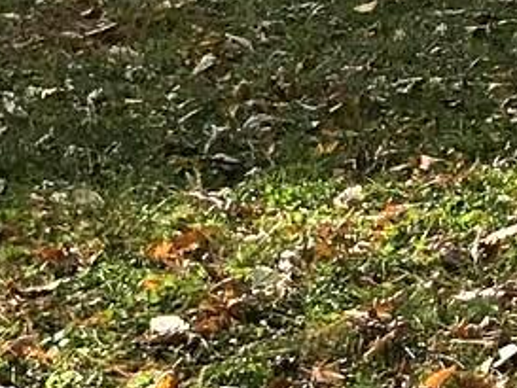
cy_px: -235
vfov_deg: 7.0
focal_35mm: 210
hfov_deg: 9.4
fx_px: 3138
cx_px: 468
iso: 20
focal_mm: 3.99
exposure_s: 1/689
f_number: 1.8
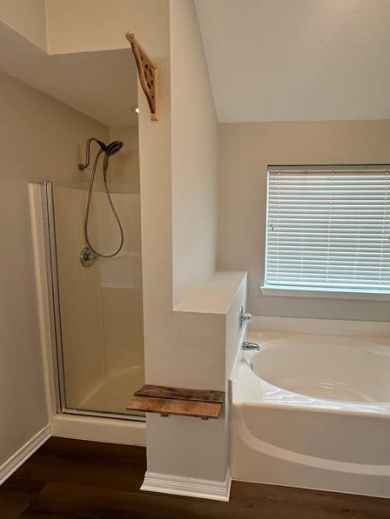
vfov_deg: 87.7
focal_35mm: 18
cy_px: 245
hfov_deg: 70.3
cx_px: 246
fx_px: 270
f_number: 2.2
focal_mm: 2.22
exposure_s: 1/120
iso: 64
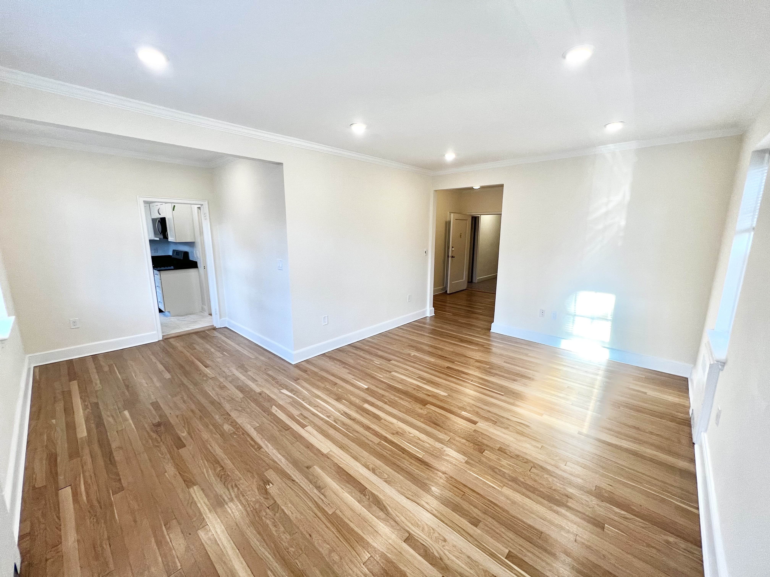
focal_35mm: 13
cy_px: 288
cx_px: 385
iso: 80
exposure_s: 1/120
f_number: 1.8
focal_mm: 1.57
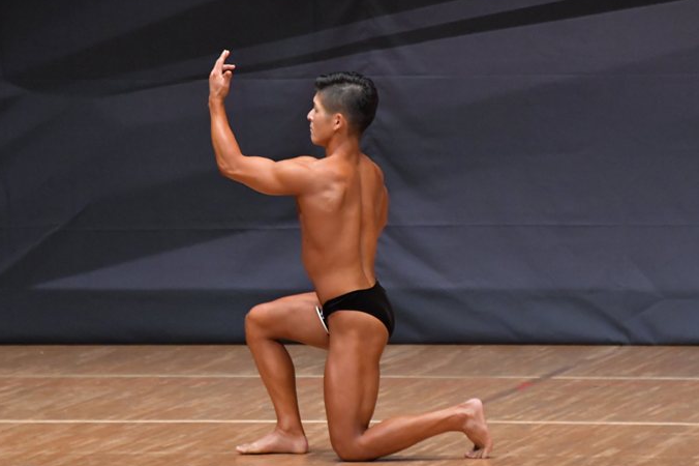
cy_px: 256
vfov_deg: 3.8
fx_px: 7006
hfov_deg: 5.7
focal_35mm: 361
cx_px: 361
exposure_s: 1/400
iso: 6400
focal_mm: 210
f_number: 5.6
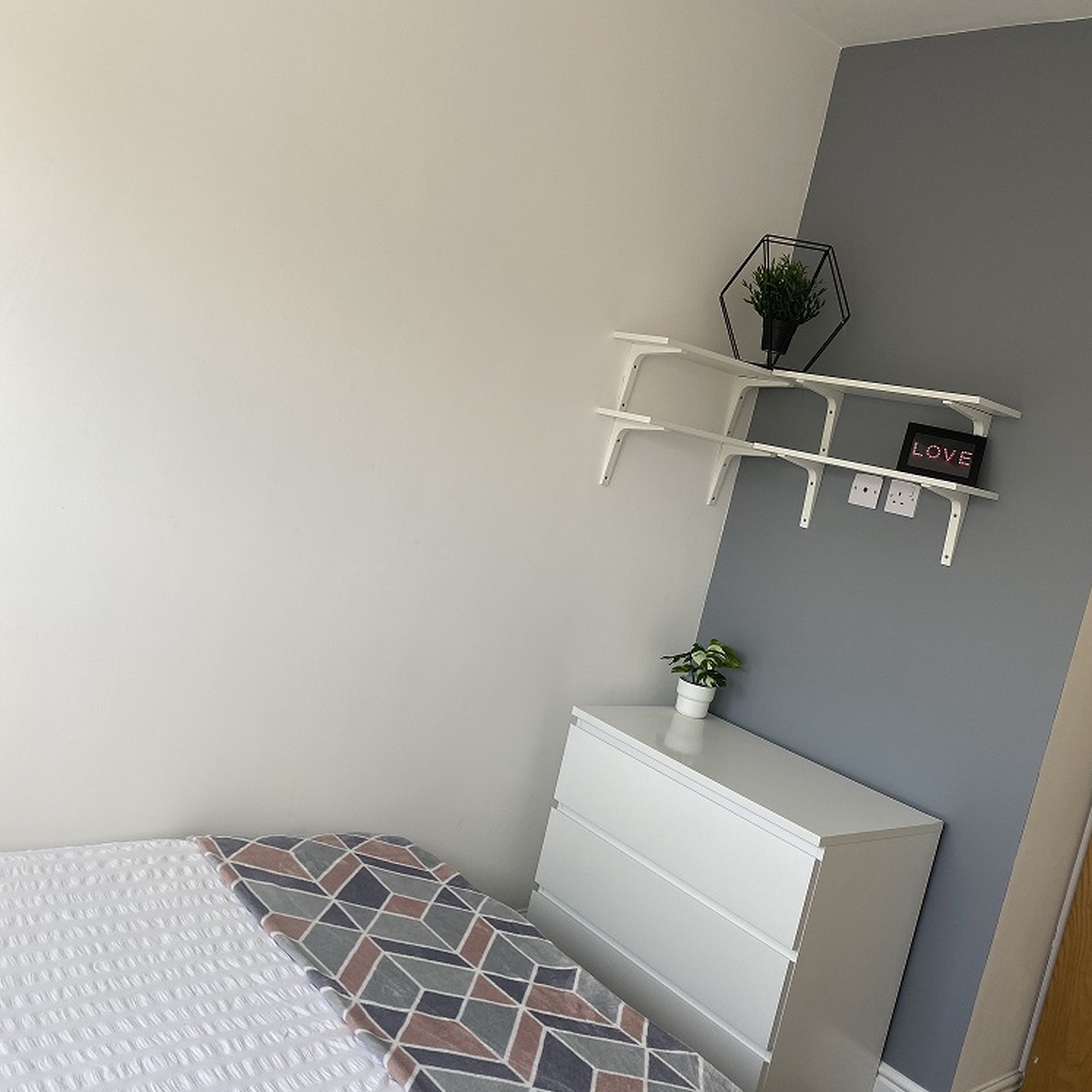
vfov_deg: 52.5
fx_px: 1106
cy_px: 551
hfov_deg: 52.5
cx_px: 551
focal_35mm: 31
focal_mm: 4.25
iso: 32
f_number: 1.8
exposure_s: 1/196
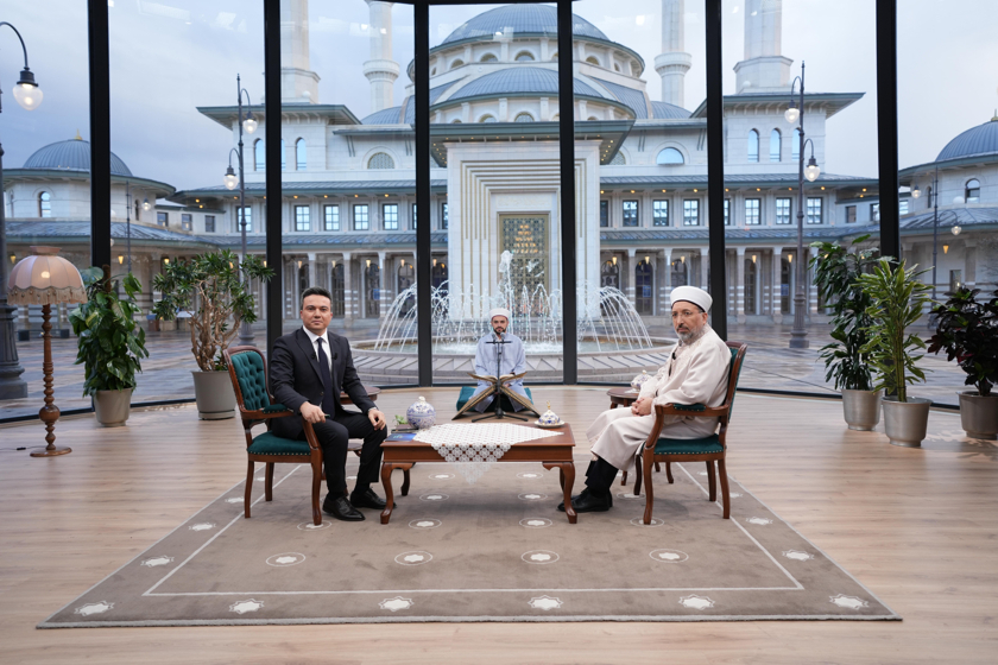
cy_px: 332
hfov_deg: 67.4
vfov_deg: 47.9
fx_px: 748
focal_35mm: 27
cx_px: 499
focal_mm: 27
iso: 200
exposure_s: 1/250
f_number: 2.8
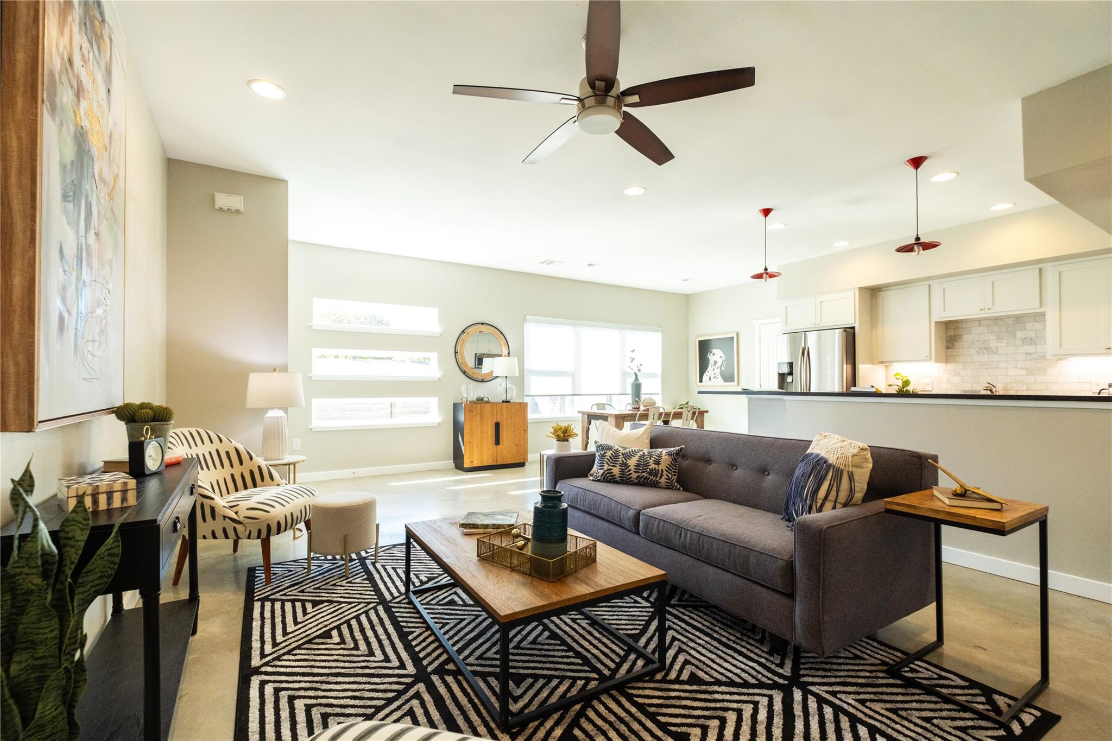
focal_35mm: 15
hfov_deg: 100.4
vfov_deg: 77.3
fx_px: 463
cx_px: 556
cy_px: 370
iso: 1000
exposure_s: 1/200
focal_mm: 10
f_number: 4
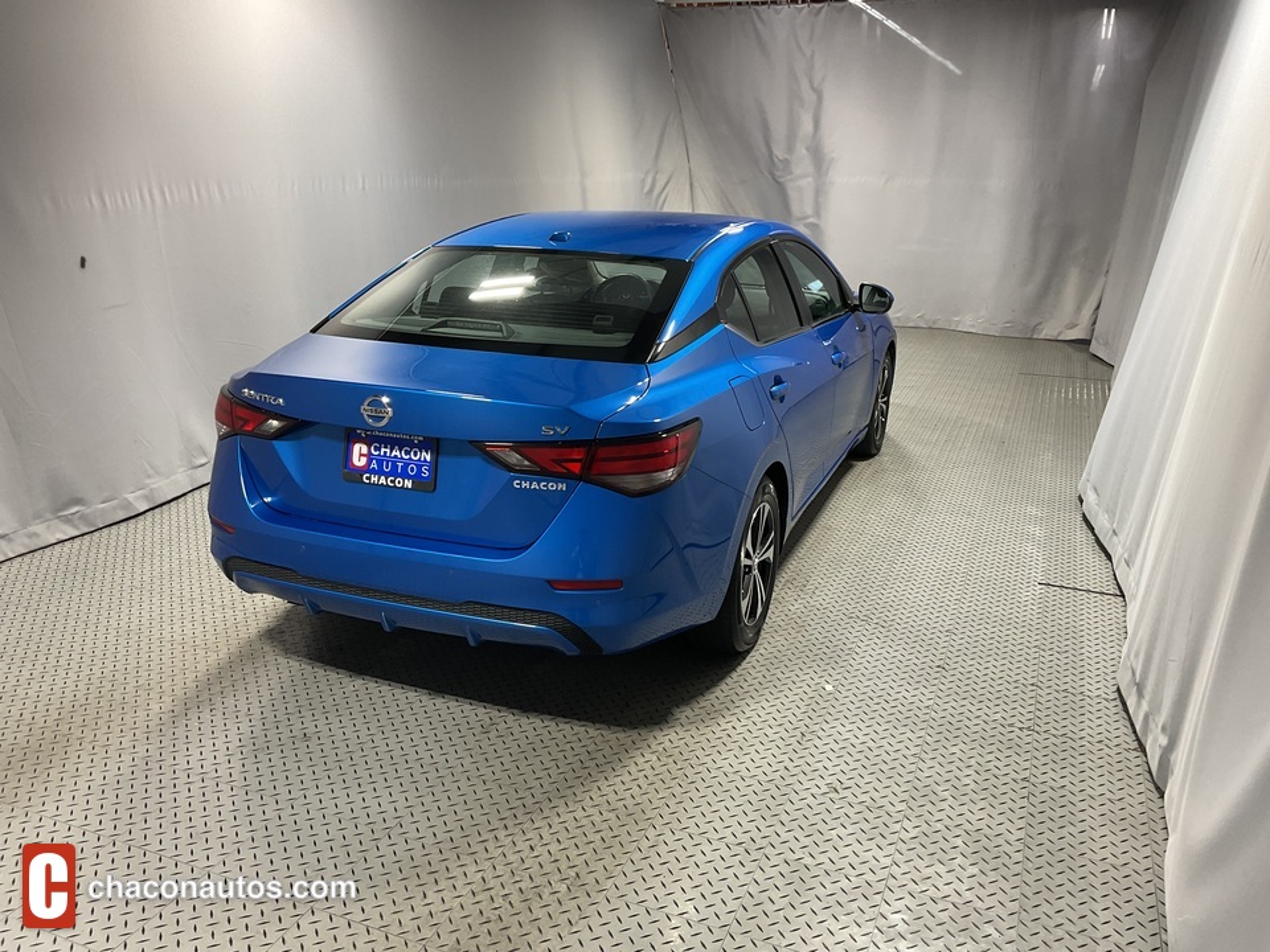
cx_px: 635
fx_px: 1064
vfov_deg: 48.2
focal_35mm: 29
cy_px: 476
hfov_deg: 61.7
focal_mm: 3
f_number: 1.8
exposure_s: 1/60
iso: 32
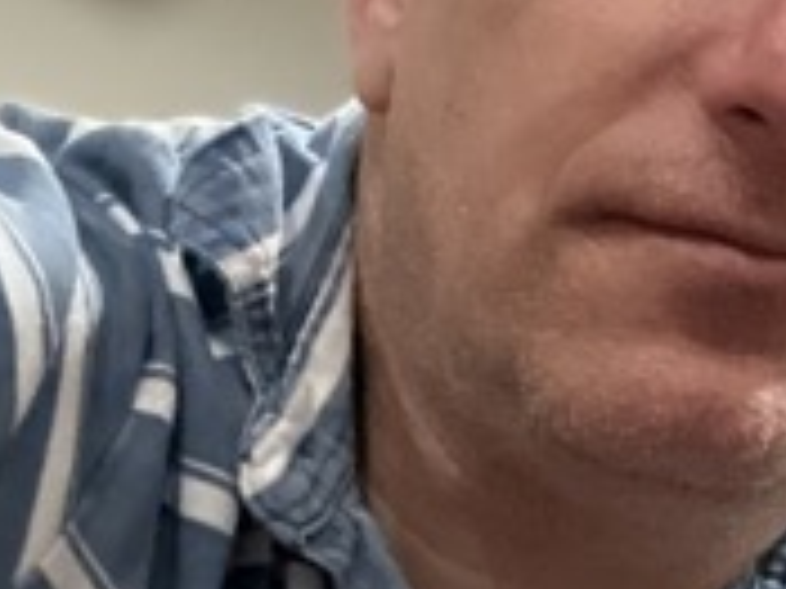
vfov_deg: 13.4
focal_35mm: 110
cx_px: 1231
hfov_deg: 16.1
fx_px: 2496
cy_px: 427
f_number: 1.9
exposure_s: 1/28
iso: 640
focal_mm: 2.69
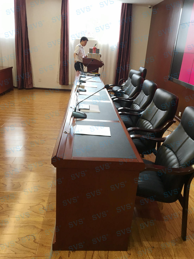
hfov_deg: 48.2
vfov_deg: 61.7
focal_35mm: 29
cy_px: 130
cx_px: 97
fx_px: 217
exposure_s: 1/33
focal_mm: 4.15
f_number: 2.2
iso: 40
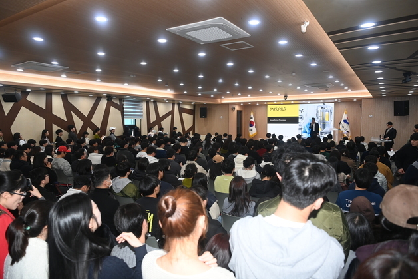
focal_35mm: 24
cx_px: 209
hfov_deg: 73.7
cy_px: 140
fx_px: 279
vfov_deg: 53.2
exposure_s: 1/250
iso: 800
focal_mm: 24
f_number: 4
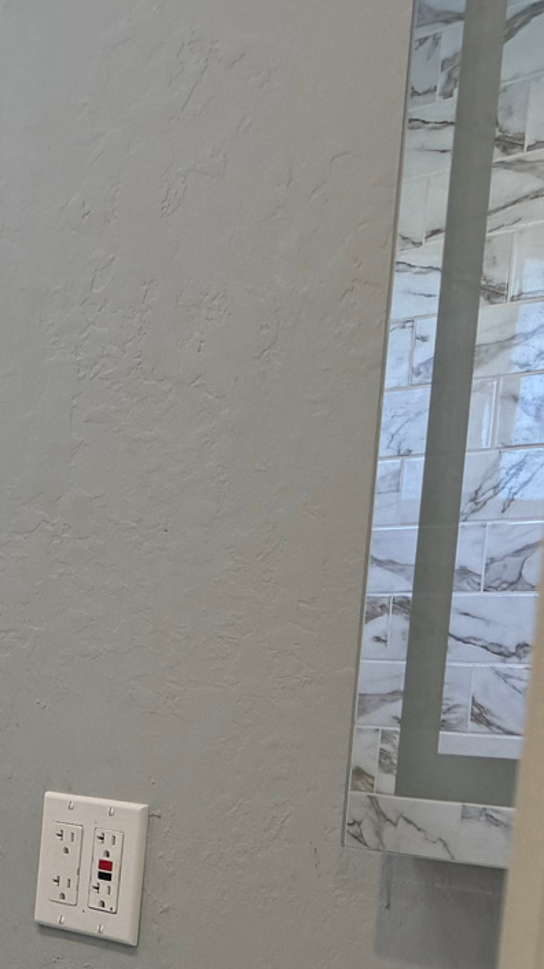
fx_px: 1951
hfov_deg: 12.2
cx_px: -812
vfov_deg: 26.5
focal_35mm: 76
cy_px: 943
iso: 200
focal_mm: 6.76
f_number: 1.78
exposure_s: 1/237
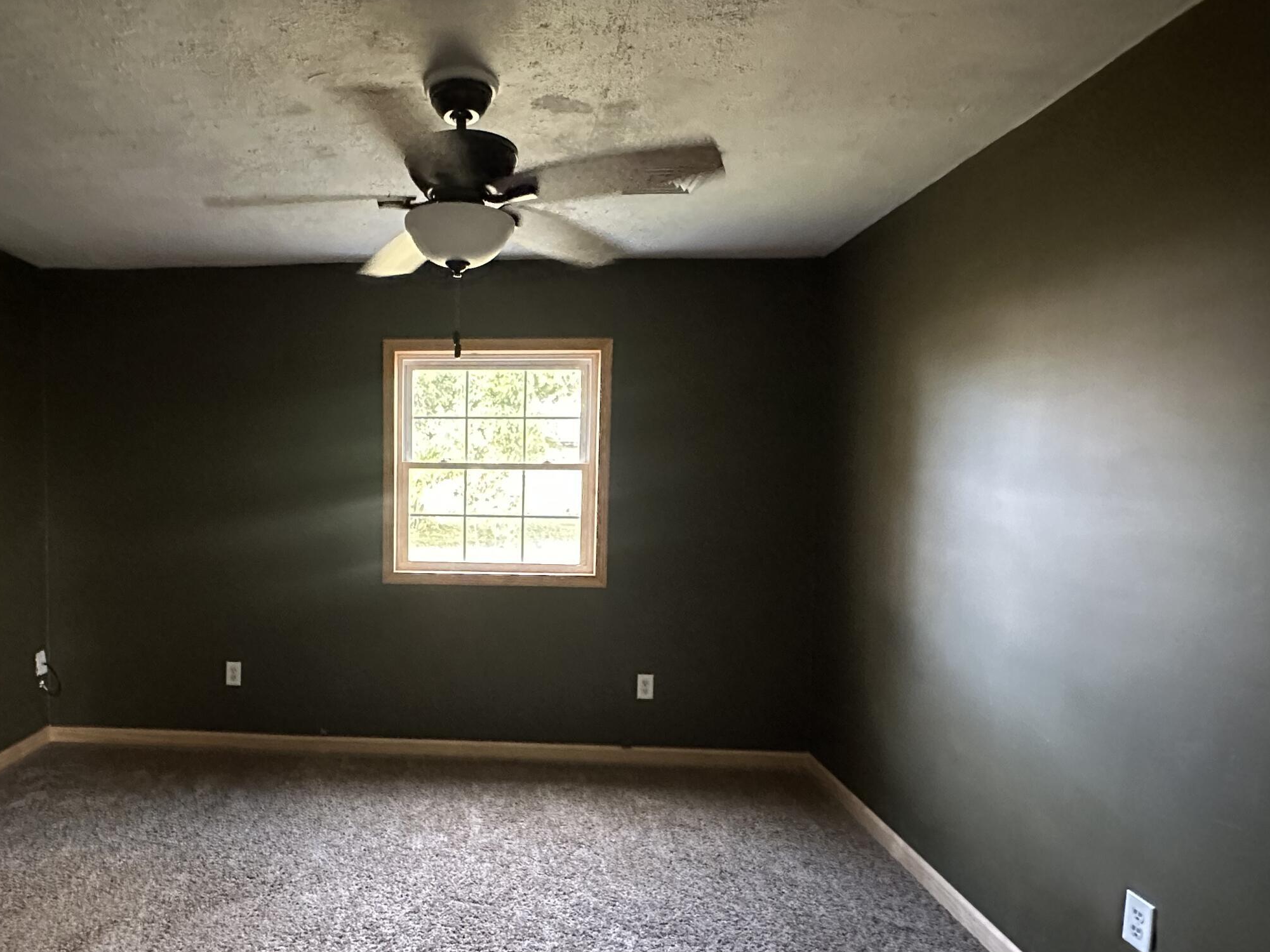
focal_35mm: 21
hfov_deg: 77.0
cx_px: 448
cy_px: 527
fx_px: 770
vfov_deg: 63.3
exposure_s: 1/43
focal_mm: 2.22
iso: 1250
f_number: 2.2
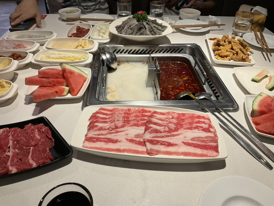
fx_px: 230
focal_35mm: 29
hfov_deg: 61.7
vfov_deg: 48.2
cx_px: 137
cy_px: 103
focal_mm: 3
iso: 80
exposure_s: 1/50
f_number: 1.8
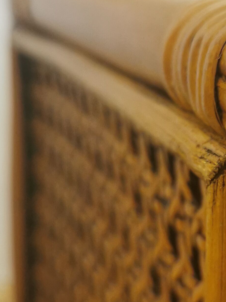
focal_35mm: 80
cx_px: 227
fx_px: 697
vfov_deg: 24.4
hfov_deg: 18.0
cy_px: 181
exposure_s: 1/50
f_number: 1.8
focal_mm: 5.58
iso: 250
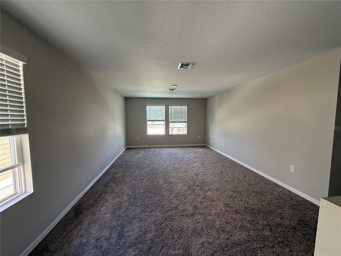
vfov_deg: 85.7
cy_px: 128
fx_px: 138
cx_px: 170
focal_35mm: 14
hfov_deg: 102.1
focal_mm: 2.22
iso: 125
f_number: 2.2
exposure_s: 1/99
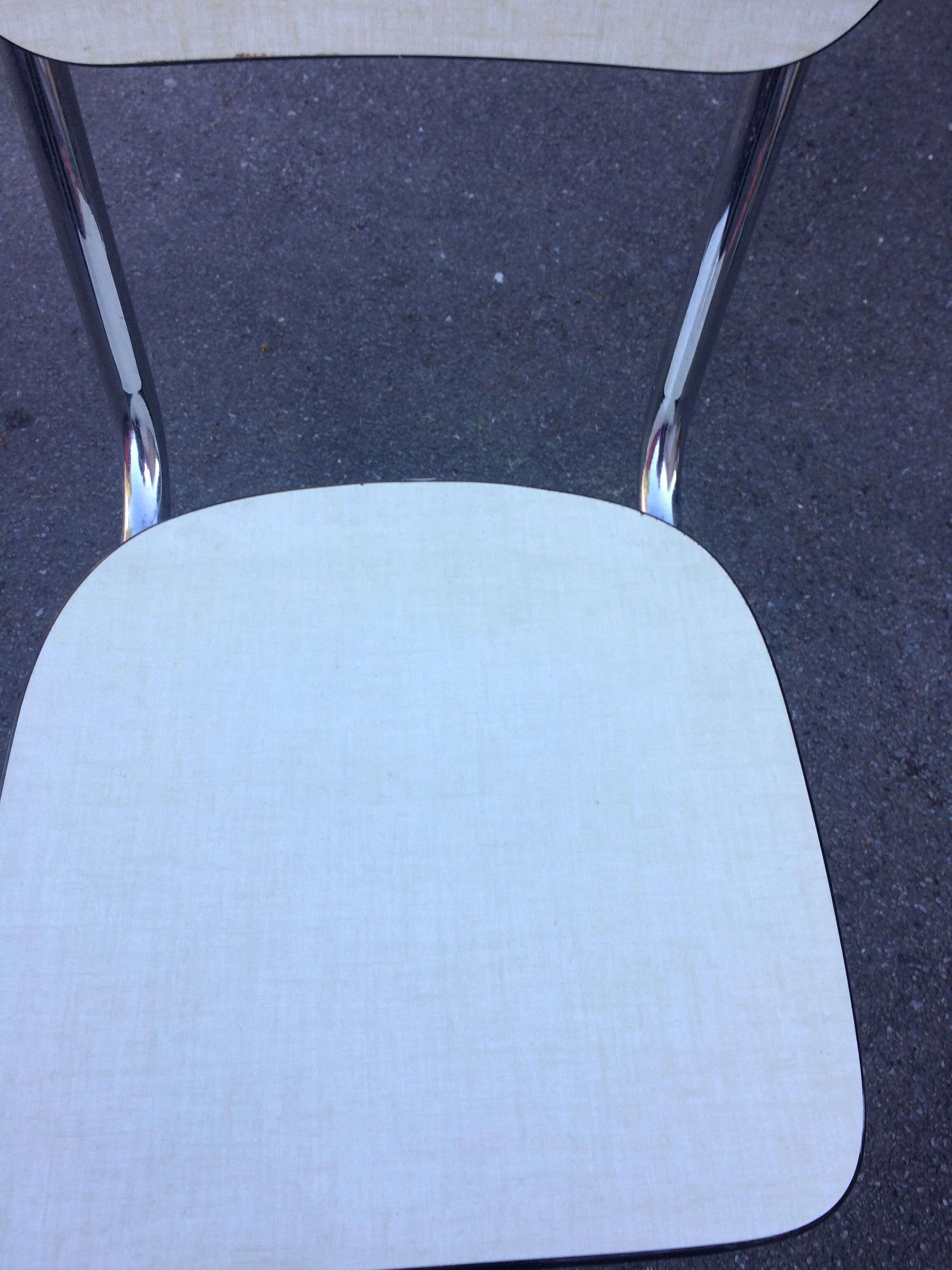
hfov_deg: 48.2
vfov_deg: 61.7
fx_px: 1063
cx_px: 476
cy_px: 635
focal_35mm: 29
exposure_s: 1/238
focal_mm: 4.15
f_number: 2.2
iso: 32
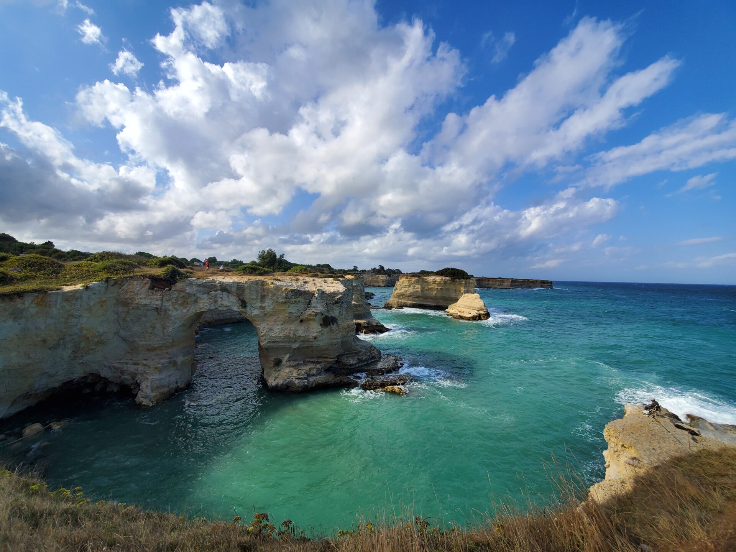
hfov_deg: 106.2
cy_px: 276
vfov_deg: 89.9
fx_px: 276
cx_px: 368
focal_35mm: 13
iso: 50
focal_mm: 1.8
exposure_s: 1/1169
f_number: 2.2
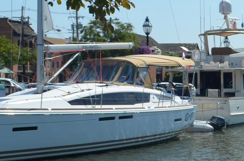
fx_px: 710
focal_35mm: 105
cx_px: 379
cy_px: 79
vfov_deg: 13.0
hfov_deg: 17.3
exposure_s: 1/320
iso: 100
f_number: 9
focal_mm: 18
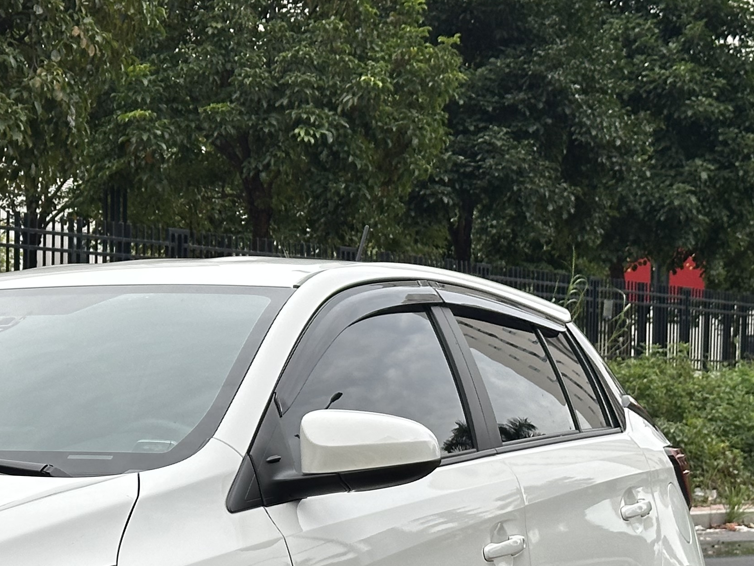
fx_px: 2527
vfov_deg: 12.6
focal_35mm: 116
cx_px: 26
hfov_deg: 16.7
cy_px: 580
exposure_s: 1/762
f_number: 1.78
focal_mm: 6.86
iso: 64
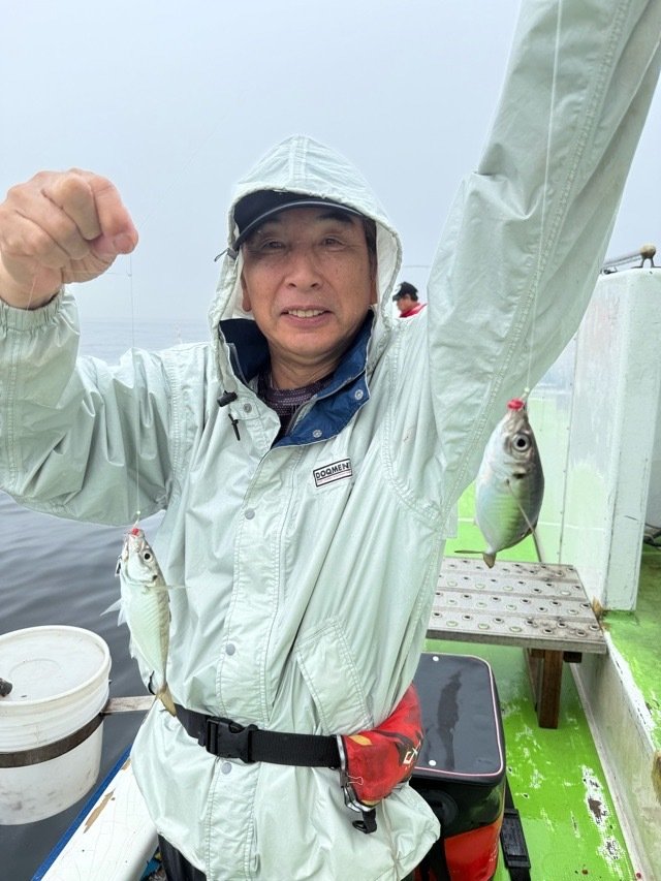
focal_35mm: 24
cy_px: 440
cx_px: 330
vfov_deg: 71.6
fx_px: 611
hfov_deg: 56.8
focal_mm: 6.76
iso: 80
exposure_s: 1/1812
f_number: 1.78
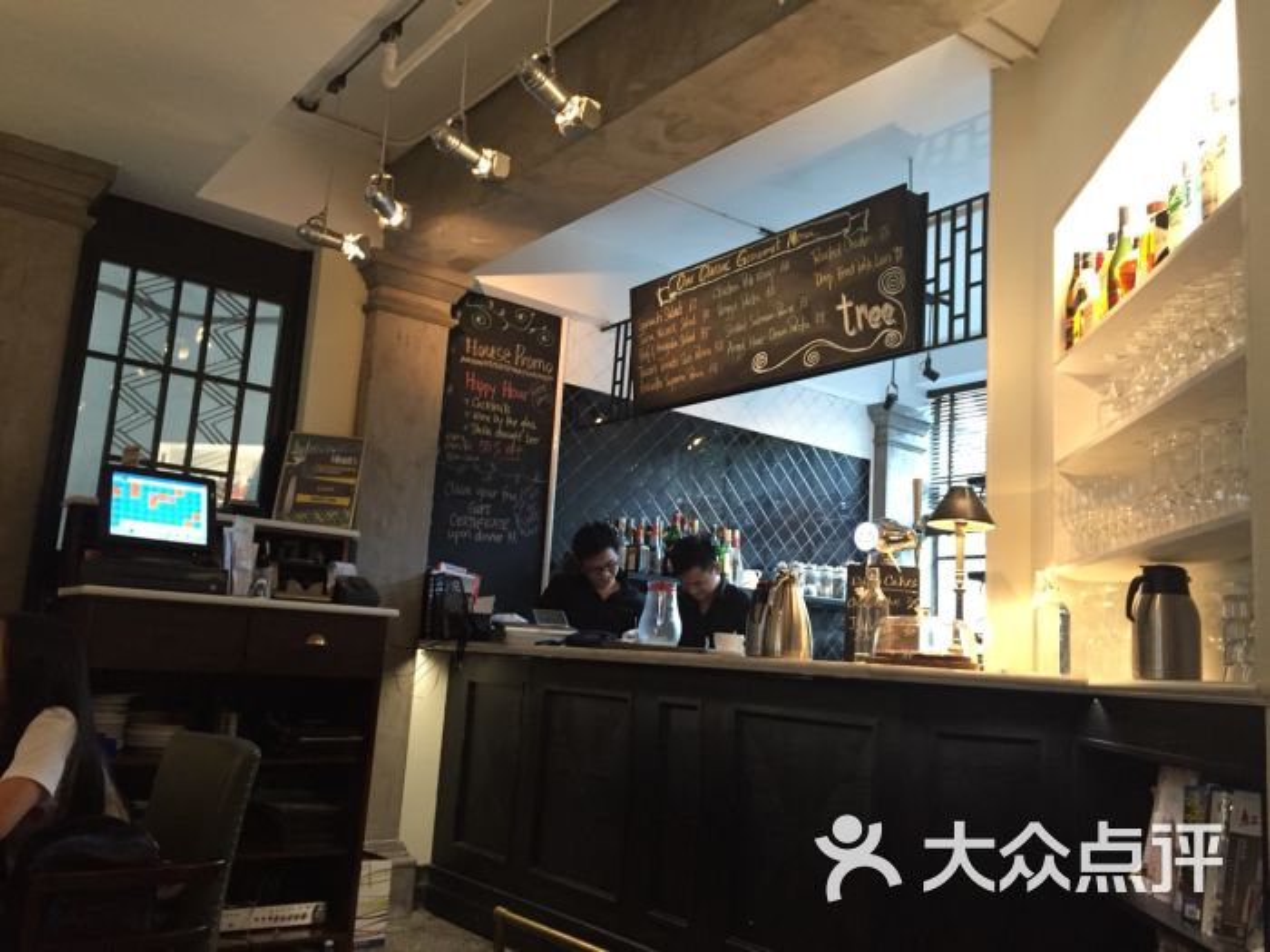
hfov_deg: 61.7
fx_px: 1064
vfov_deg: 48.2
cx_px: 635
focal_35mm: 29
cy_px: 476
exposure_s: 1/17
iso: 250
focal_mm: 4.15
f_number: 2.2
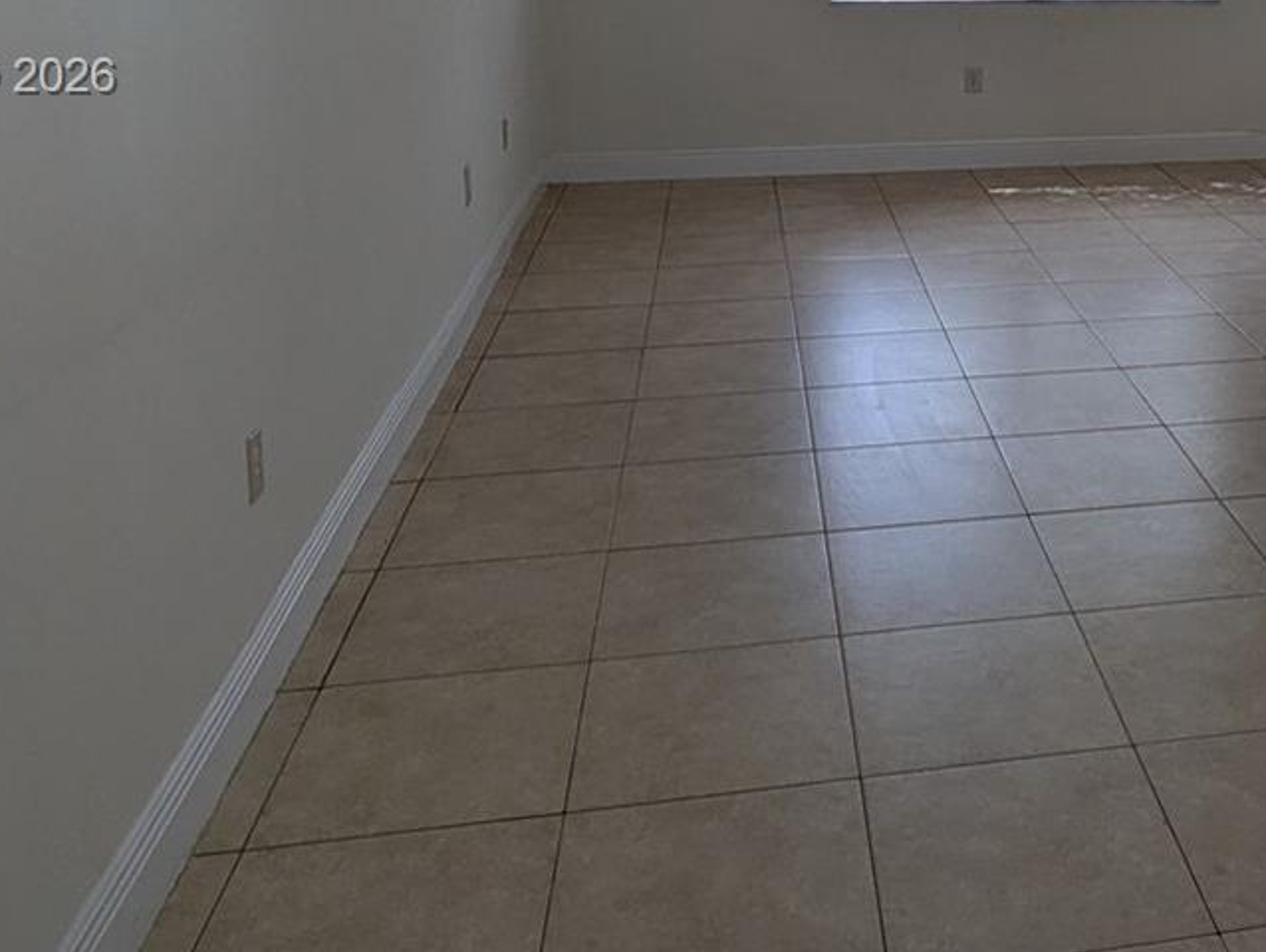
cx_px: 1079
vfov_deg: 33.9
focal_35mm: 40
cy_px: 79
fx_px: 1465
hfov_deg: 43.7
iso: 58
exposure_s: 1/60
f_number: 2.2
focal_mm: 2.35
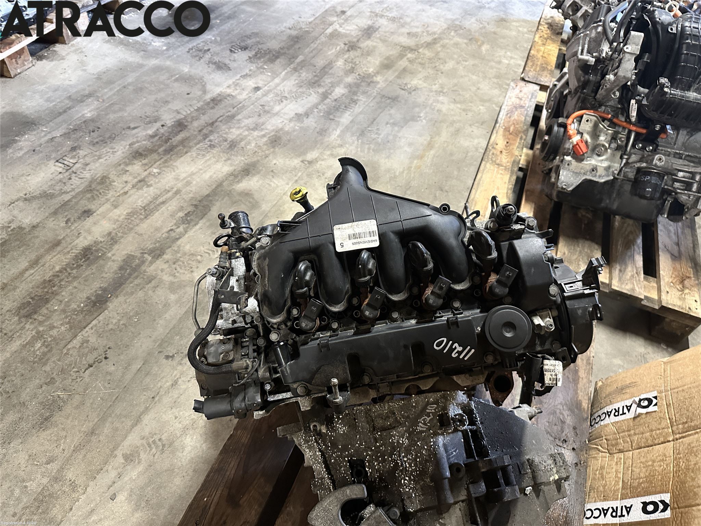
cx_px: 350
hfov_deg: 71.6
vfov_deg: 56.8
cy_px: 263
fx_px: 486
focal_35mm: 24
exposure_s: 1/33
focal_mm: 6.86
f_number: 1.78
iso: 640
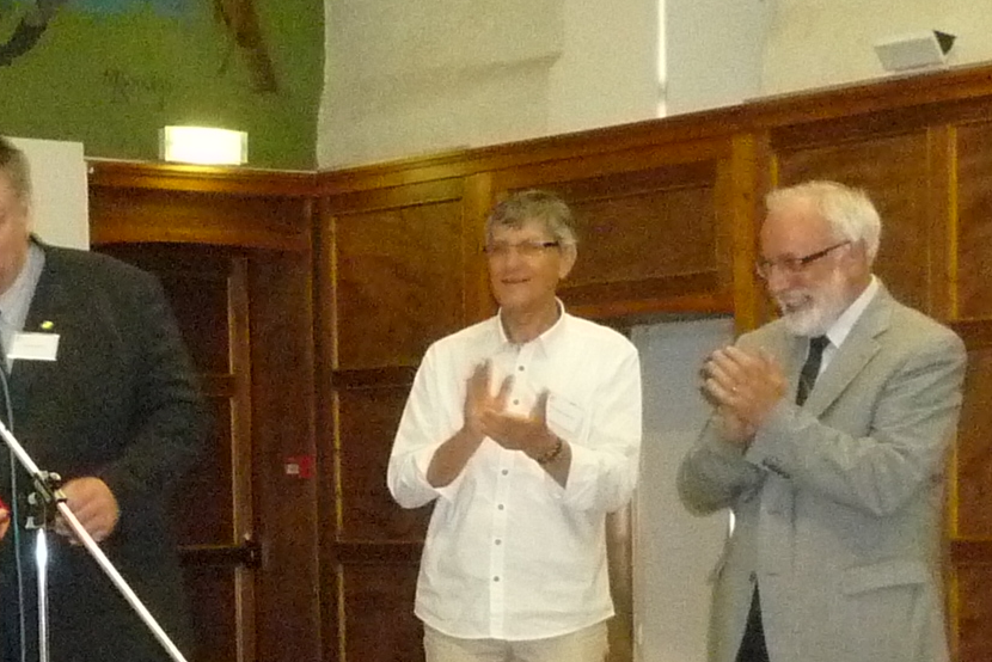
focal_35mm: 93
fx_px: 2563
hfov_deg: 21.4
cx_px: 97
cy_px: 776
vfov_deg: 14.3
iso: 640
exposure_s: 1/30
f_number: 2.8
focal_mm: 4.4
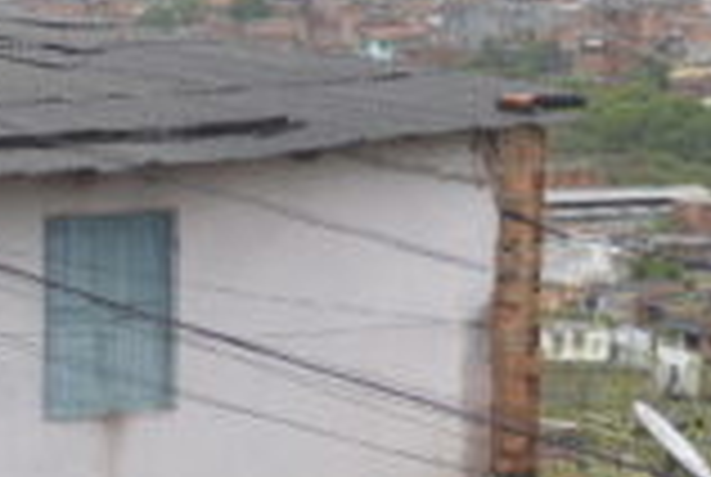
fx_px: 4610
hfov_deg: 8.8
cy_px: 403
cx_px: 288
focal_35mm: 233
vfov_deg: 5.9
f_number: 2.8
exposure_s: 1/160
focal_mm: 48
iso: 200
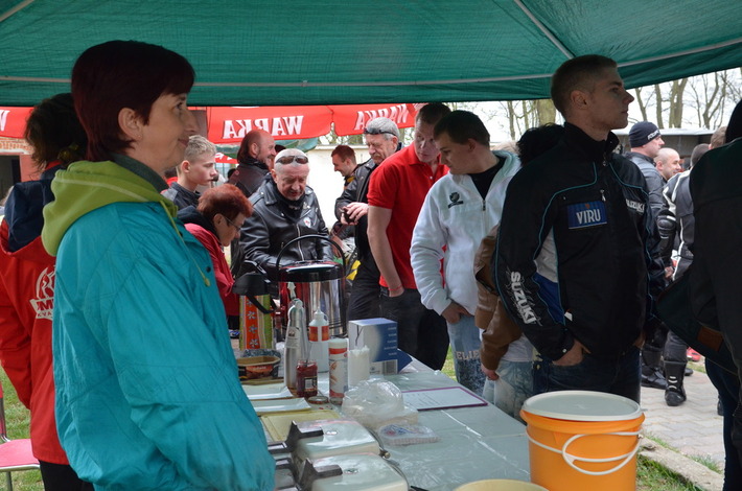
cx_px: 371
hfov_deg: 46.5
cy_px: 246
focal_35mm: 42
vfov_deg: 31.7
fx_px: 864
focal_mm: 28
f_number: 6.3
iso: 1600
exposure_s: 1/160
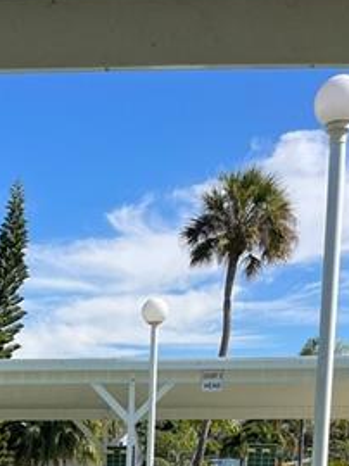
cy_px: 640
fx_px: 996
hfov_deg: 18.9
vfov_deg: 22.8
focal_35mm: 74
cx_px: -59
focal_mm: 5.1
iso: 50
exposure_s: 1/3049
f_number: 1.6
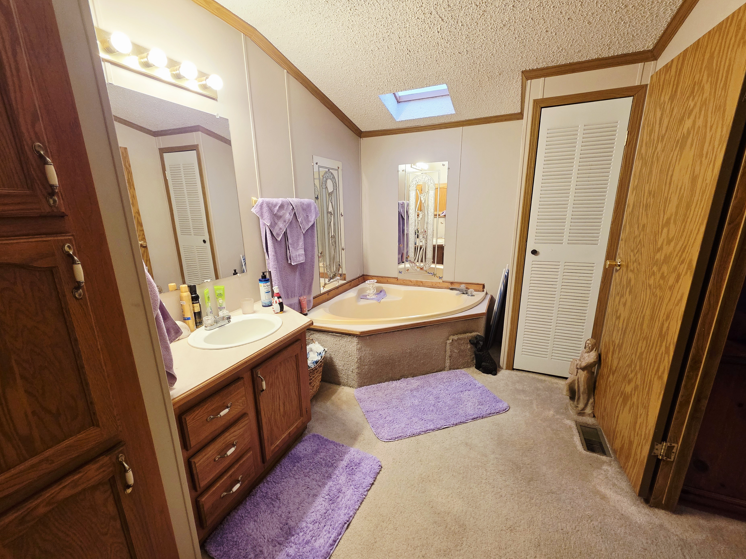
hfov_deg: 102.0
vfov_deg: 85.6
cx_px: 367
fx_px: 302
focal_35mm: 14
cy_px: 299
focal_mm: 2.2
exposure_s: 1/120
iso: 250
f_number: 1.9
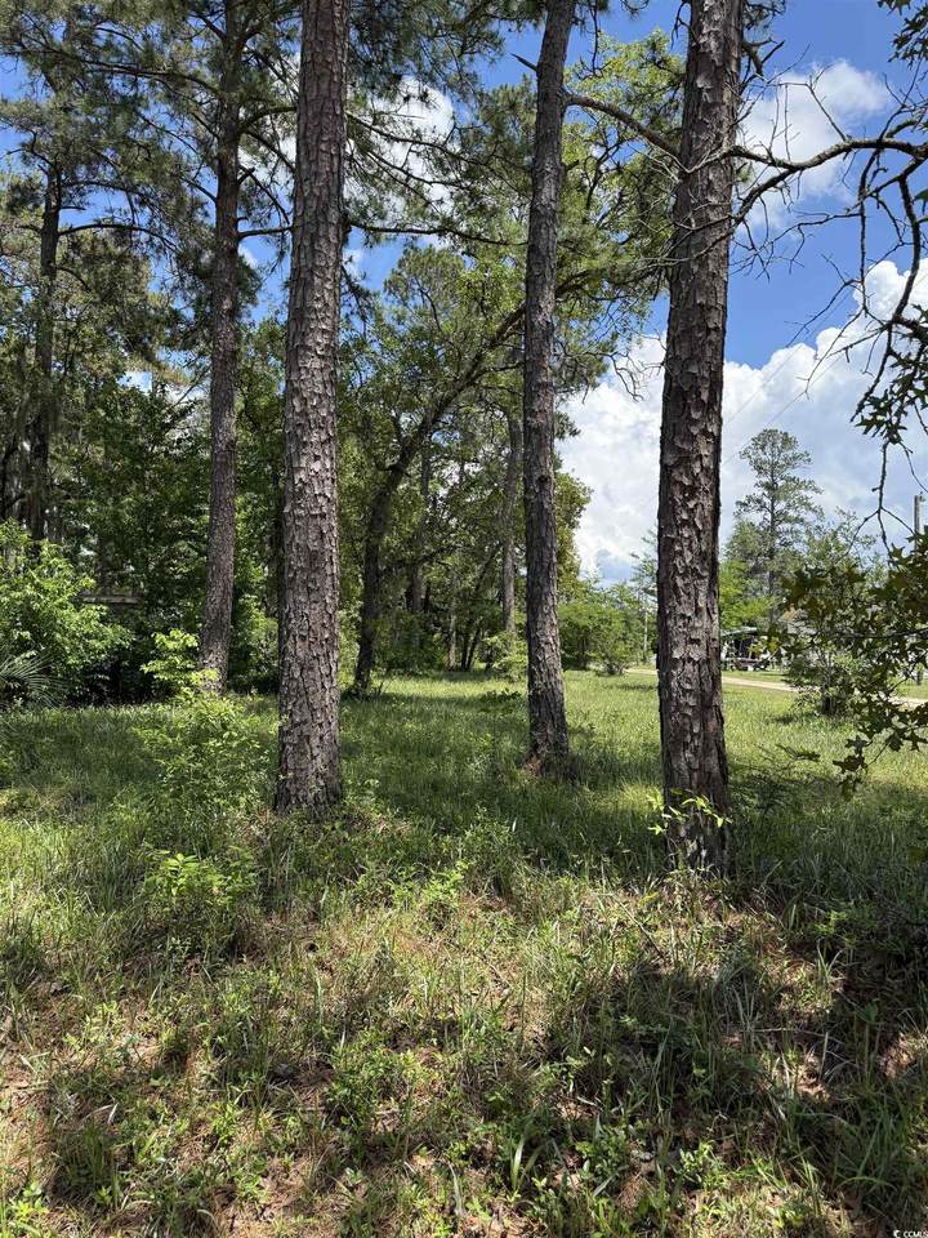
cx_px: 464
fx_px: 858
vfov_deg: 71.6
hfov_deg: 56.8
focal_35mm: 24
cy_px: 619
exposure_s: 1/2445
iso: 100
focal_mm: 6.76
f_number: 1.78
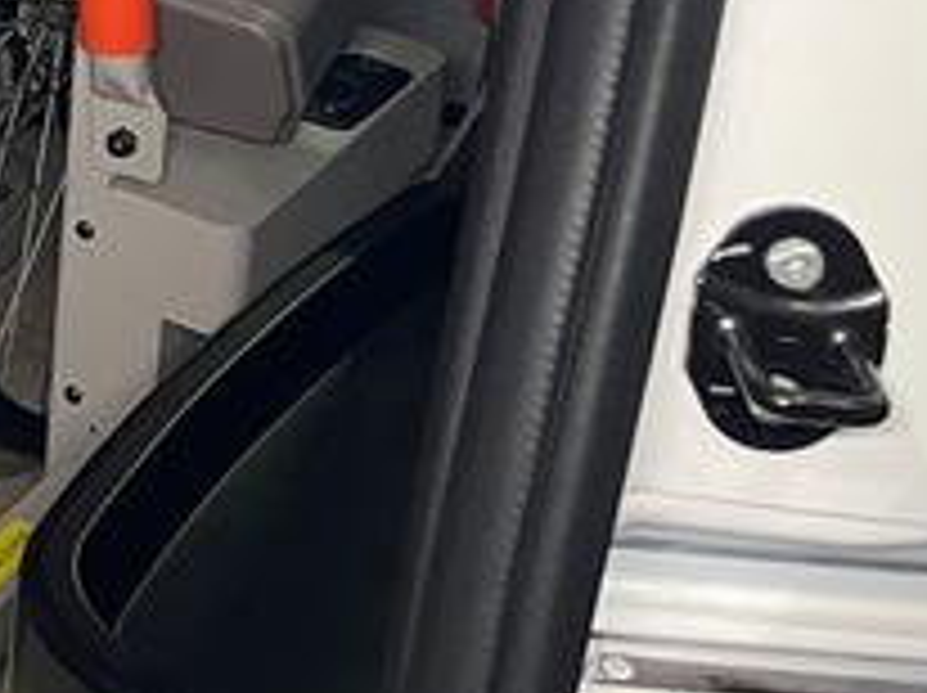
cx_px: -670
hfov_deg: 17.1
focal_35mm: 97
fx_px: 2595
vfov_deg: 13.9
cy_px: -464
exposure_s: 1/40
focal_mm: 4.2
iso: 400
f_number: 1.6
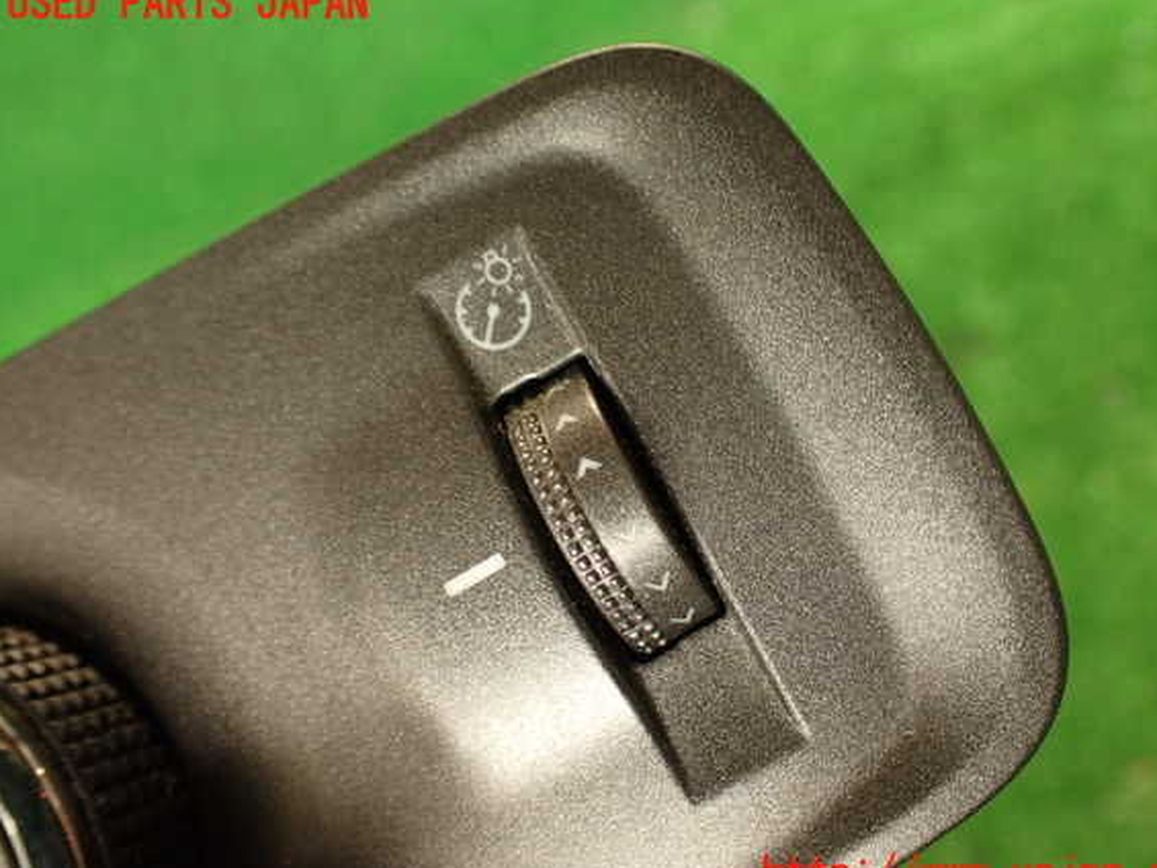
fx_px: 1137
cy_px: 440
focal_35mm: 34
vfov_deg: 41.8
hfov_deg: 53.9
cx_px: 610
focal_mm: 5.79
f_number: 2.4
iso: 200
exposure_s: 1/40
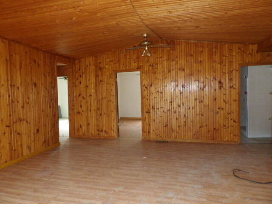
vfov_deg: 56.8
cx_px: 136
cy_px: 102
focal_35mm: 24
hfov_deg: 71.6
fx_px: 189
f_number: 3.2
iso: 257
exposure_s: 1/33
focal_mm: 4.3
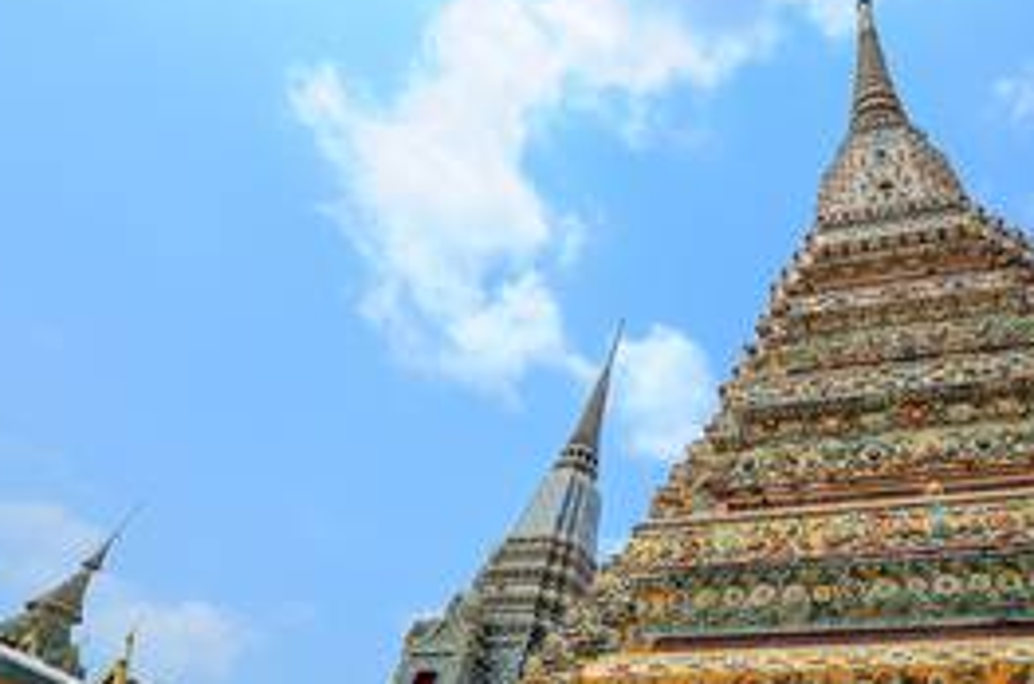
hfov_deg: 69.6
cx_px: 759
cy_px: 403
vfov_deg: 52.6
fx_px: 688
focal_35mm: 24
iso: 200
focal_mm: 14
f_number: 14
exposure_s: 1/320
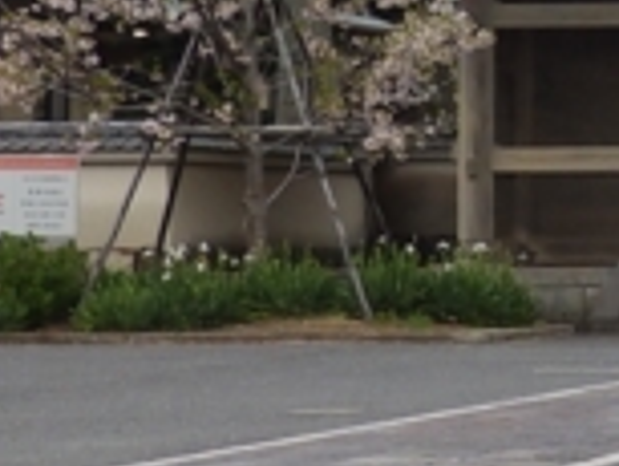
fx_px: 4313
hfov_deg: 8.0
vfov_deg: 6.1
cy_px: -231
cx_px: 1024
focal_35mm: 241
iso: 125
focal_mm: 8.2
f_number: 4.2
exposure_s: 1/40
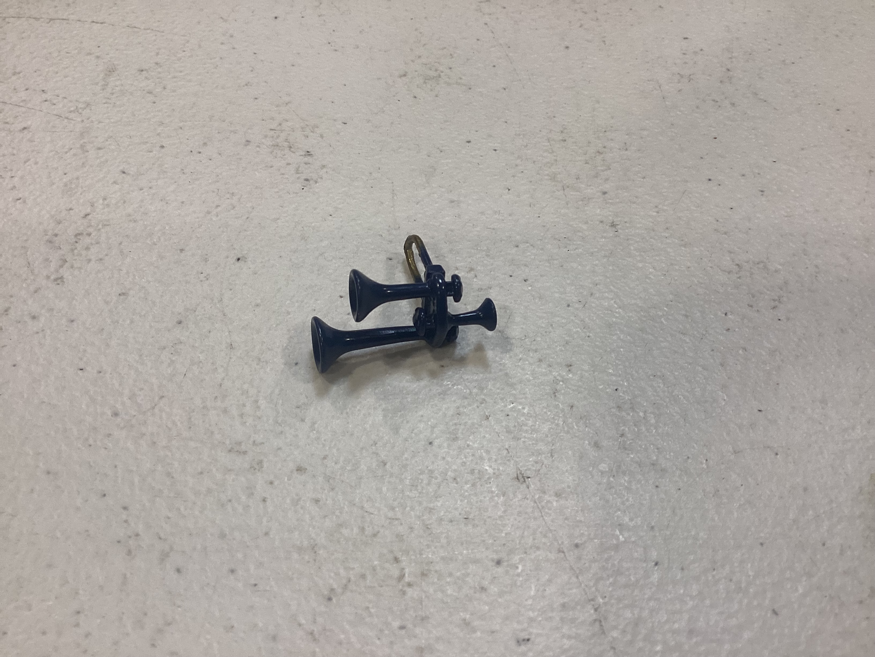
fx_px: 784
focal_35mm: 31
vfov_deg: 45.4
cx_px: 438
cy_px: 328
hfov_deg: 58.4
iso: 80
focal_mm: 3.3
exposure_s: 1/120
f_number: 2.4
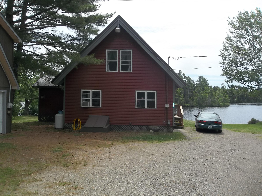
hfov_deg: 65.3
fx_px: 204
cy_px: 98
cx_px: 131
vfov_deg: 51.4
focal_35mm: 27
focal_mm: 4.9
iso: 80
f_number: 8.9
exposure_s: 1/160
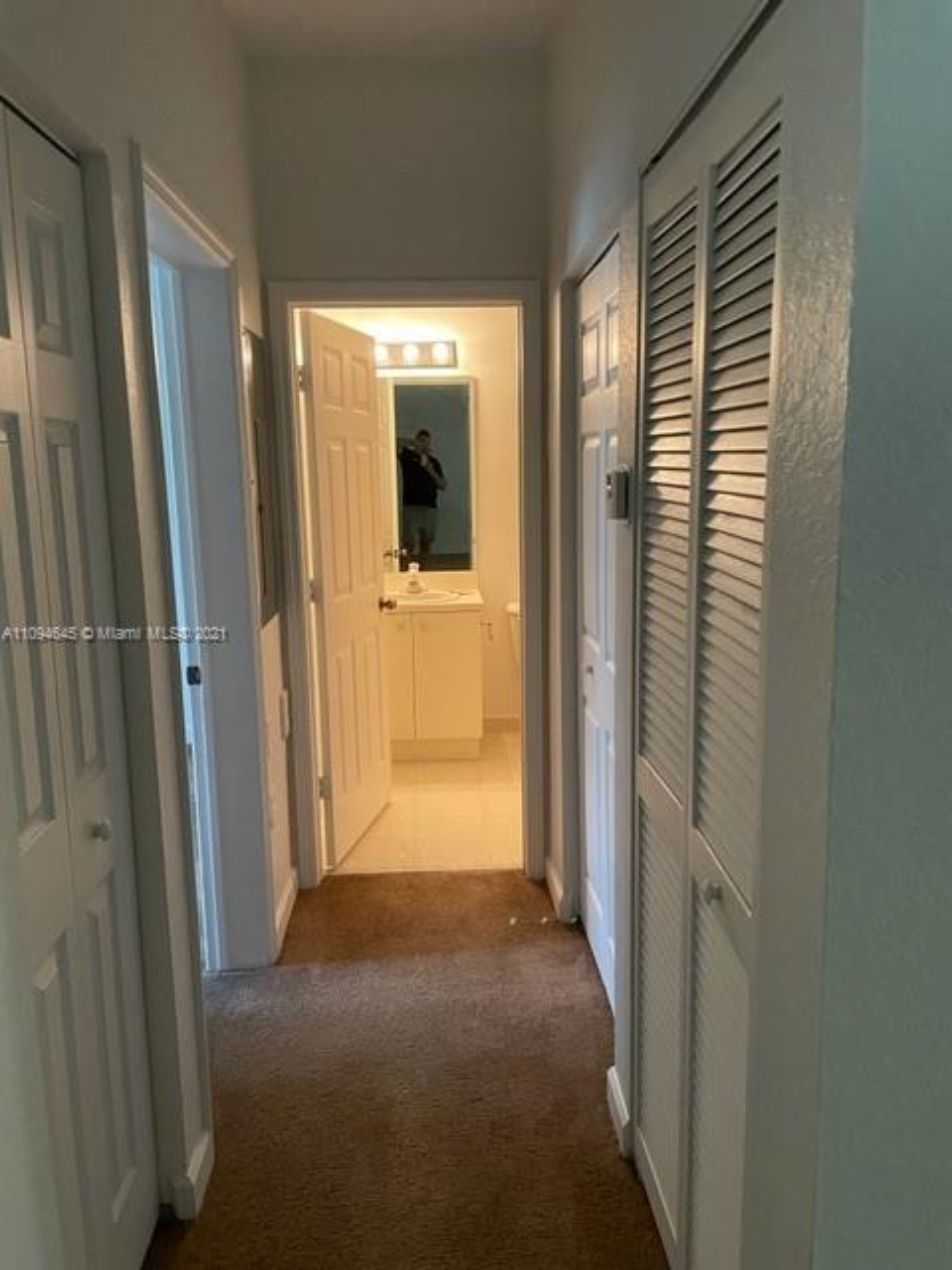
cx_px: 476
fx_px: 953
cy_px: 635
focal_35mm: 26
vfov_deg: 67.3
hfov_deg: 53.1
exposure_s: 1/40
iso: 500
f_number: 1.6
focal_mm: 4.2
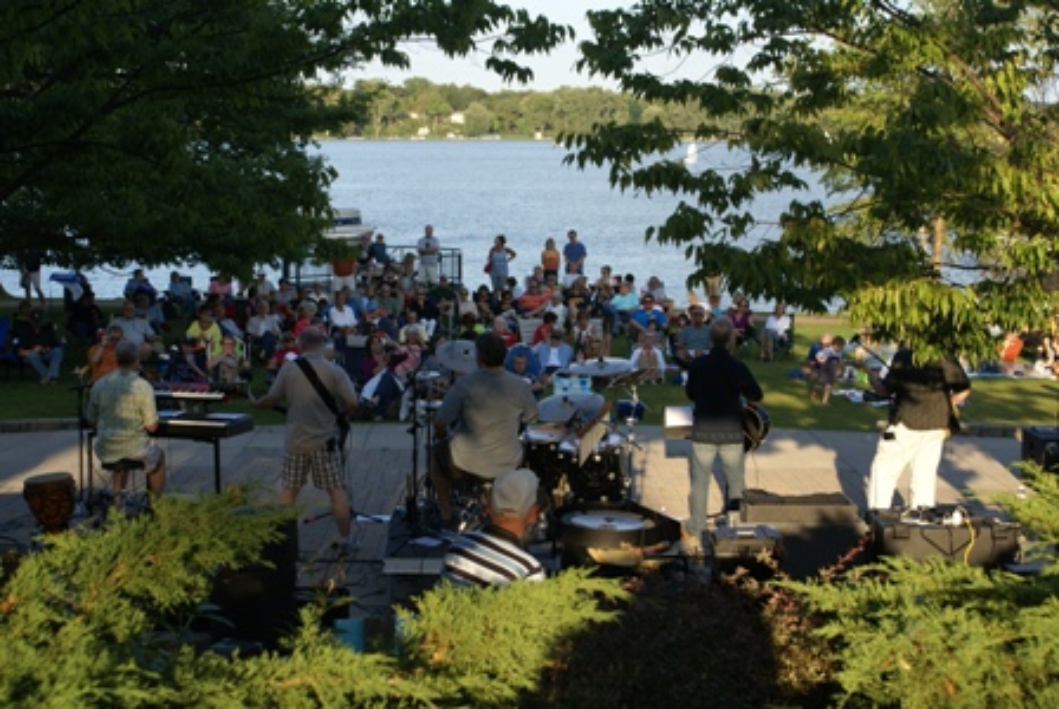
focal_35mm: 60
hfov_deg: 33.4
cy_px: 354
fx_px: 1767
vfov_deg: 22.7
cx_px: 530
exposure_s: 1/125
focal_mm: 40
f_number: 7.1
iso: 100
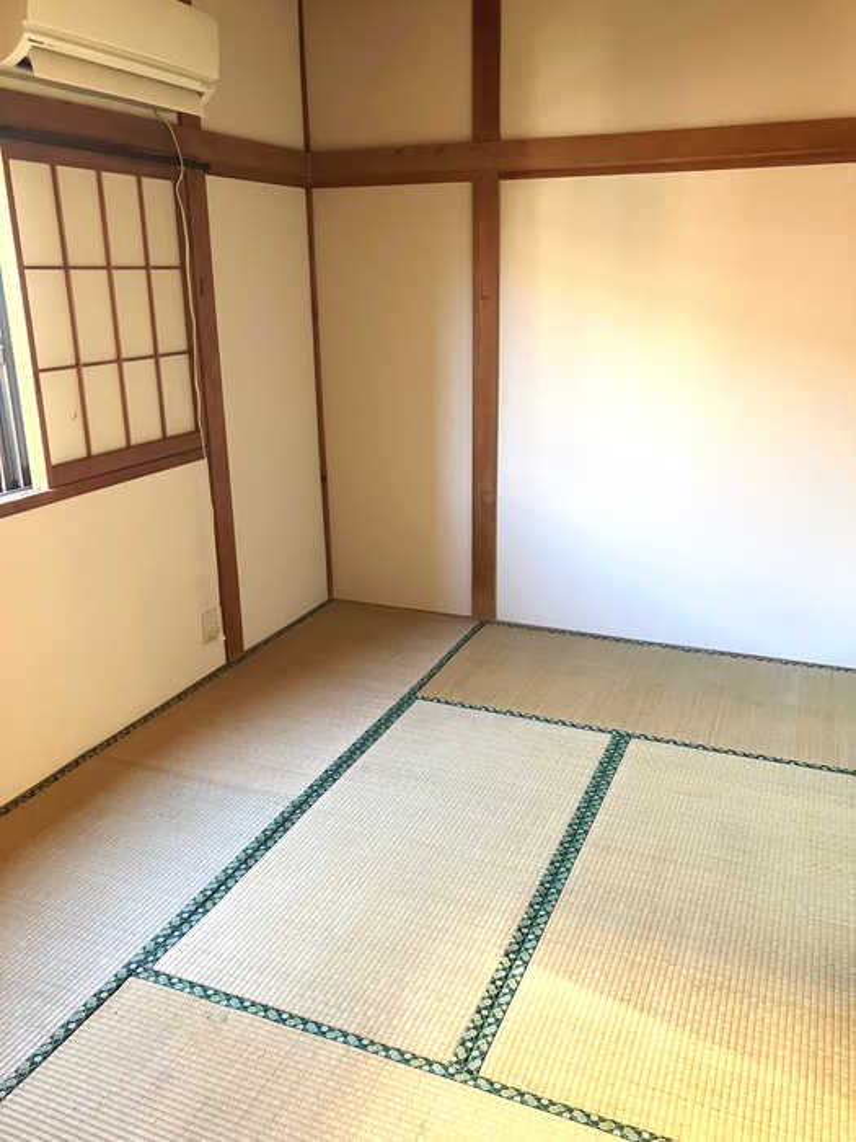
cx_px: 428
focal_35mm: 28
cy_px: 571
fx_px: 923
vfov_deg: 63.4
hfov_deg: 49.7
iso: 250
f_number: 1.8
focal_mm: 3.99
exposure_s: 1/60
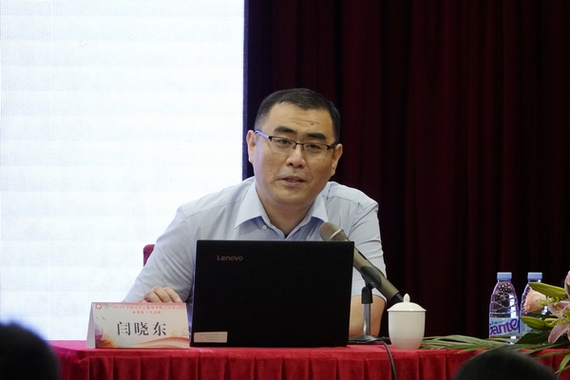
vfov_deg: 2.5
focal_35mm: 547
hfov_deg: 3.8
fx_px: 8660
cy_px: 190
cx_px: 285
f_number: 4
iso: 2500
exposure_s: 1/250
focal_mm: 200.72
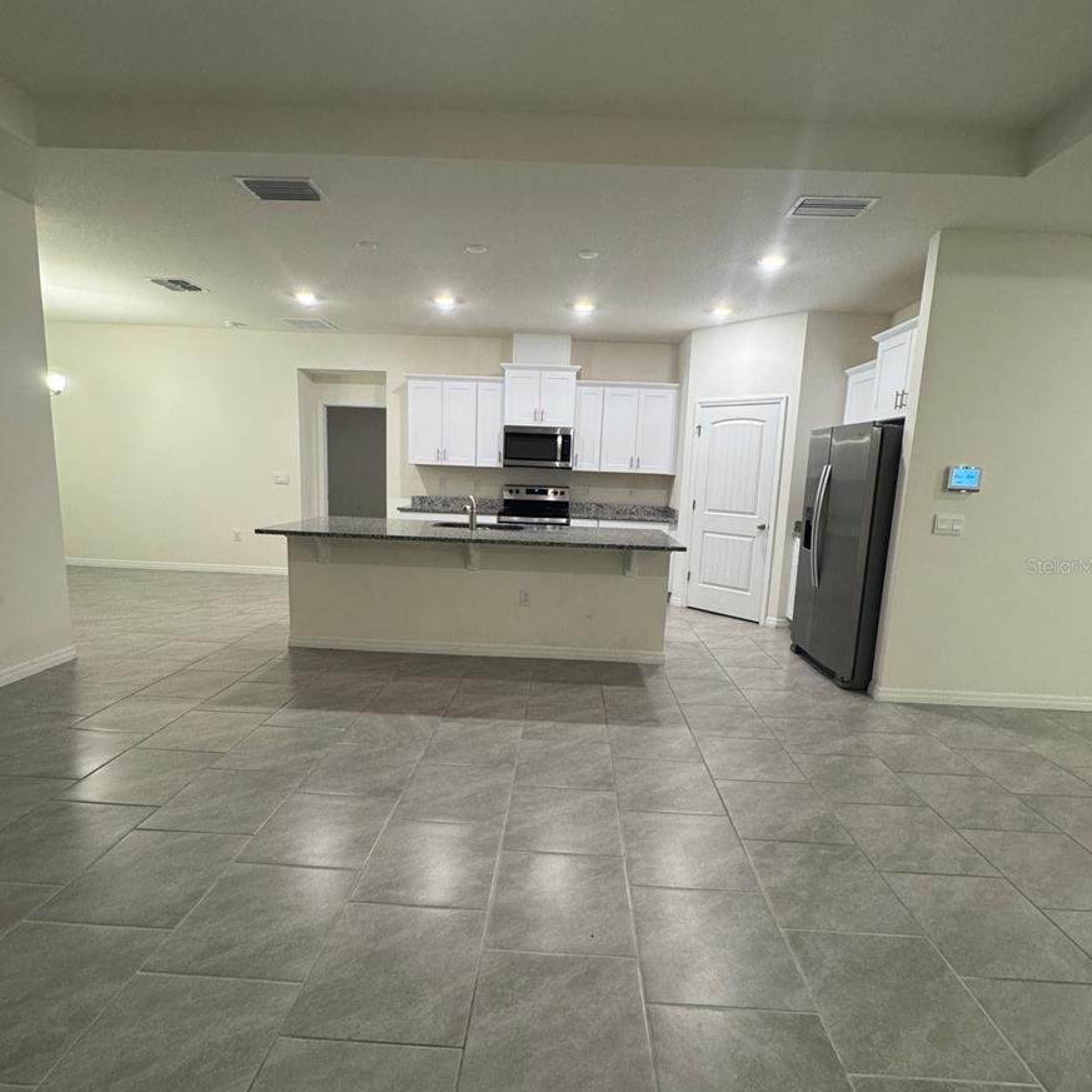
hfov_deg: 84.0
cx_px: 553
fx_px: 607
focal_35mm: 17
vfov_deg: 83.9
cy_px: 565
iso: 250
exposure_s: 1/60
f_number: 2.2
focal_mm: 2.22
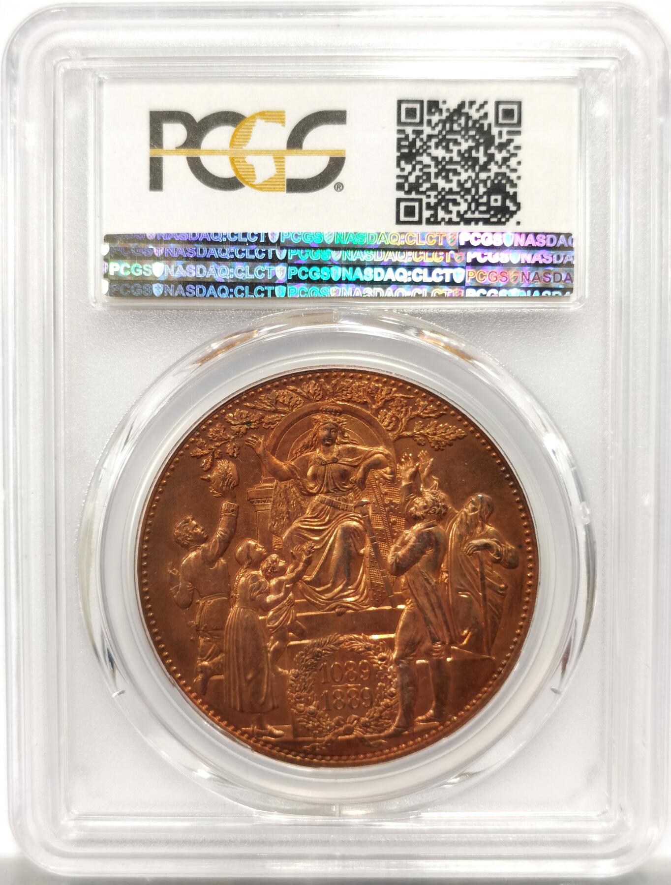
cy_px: 442
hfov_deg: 27.2
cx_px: 336
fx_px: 1387
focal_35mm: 54
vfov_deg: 35.4
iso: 160
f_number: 16
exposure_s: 1/100
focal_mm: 5.56
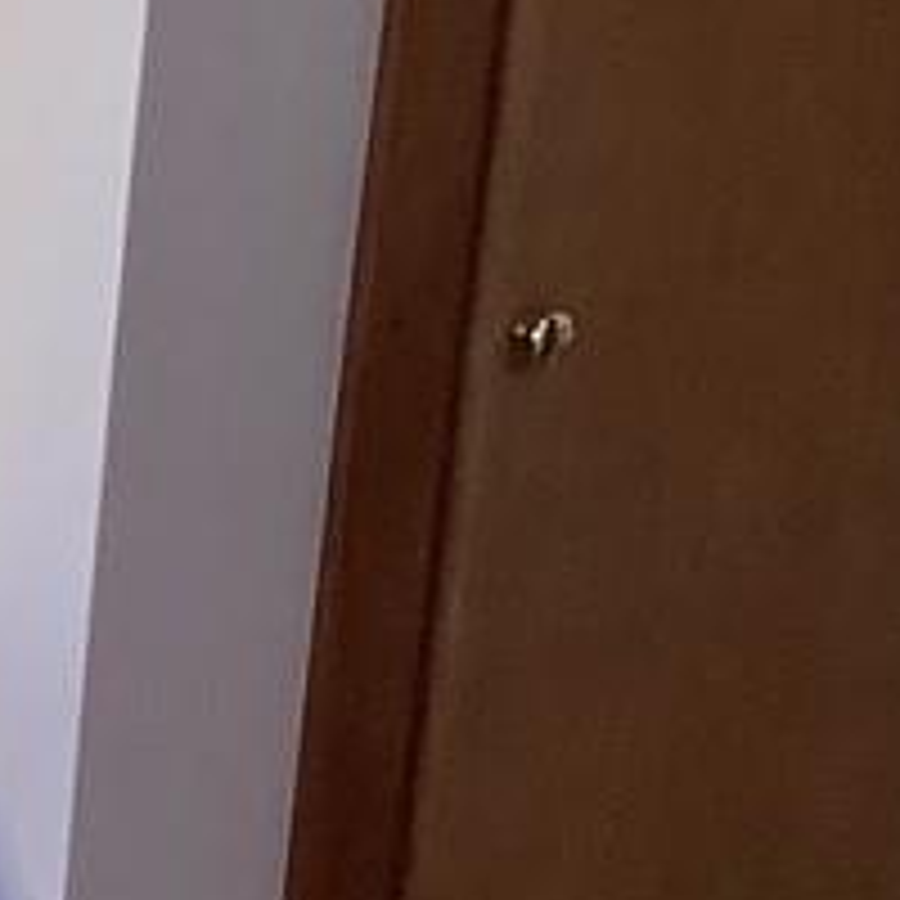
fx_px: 4118
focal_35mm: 140
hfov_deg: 11.0
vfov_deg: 12.5
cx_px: -1058
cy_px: 572
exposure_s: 1/60
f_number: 2.4
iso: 100
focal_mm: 3.3
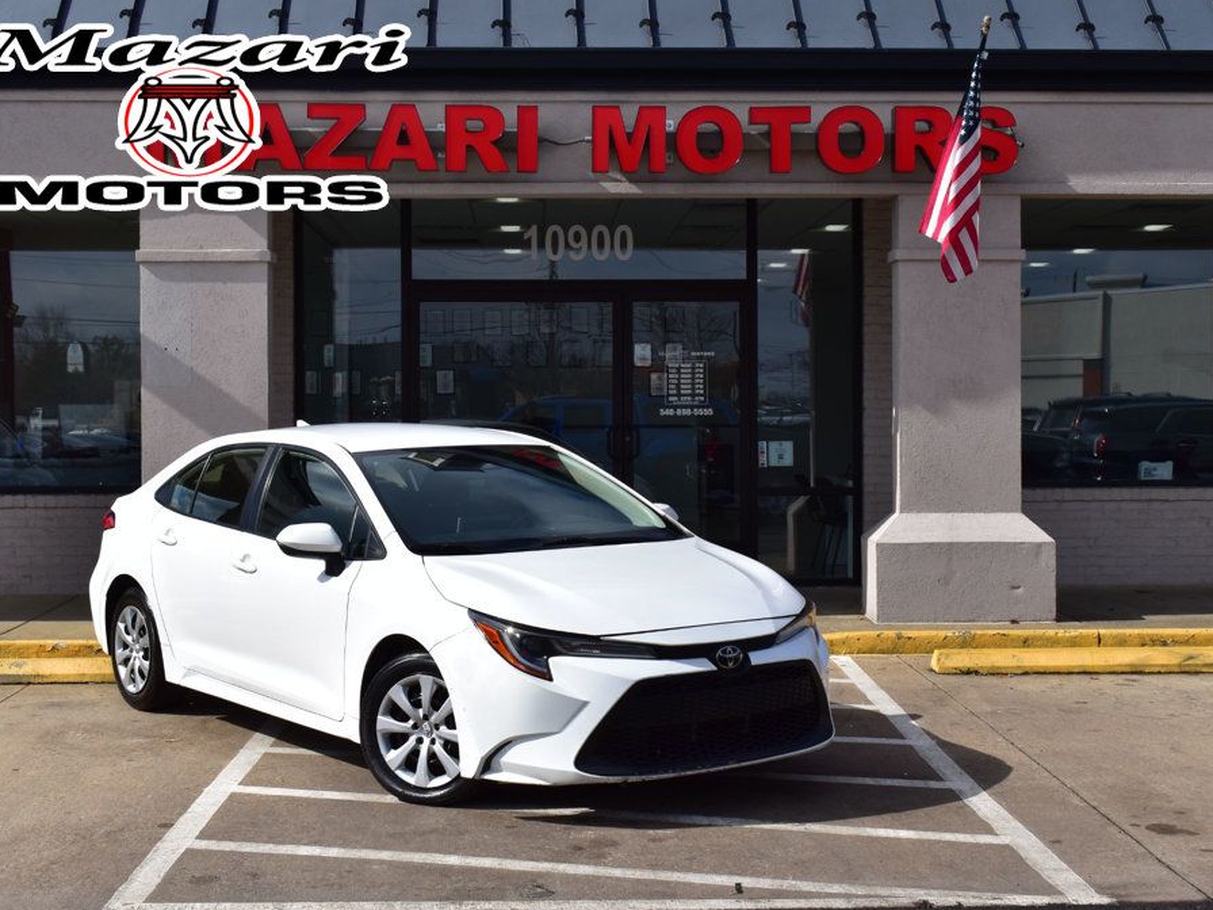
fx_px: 1962
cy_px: 456
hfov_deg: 34.3
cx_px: 619
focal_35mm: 56
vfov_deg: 26.1
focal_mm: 34
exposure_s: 1/500
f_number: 11
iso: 200
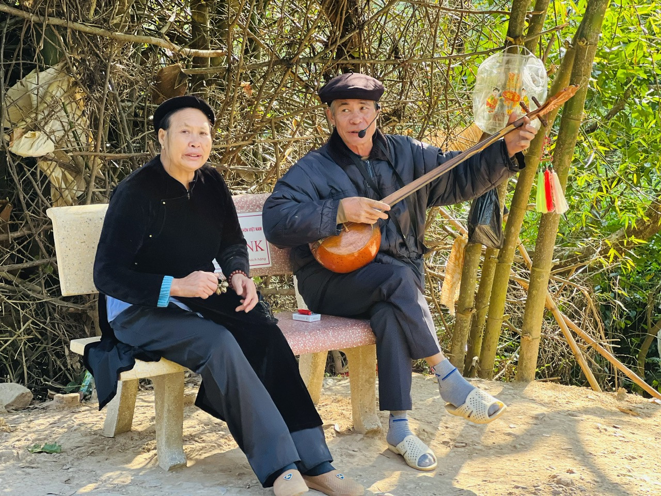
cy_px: 248
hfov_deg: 25.3
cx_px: 330
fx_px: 1470
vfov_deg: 19.1
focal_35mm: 77
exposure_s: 1/121
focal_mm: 9
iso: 125
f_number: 2.8
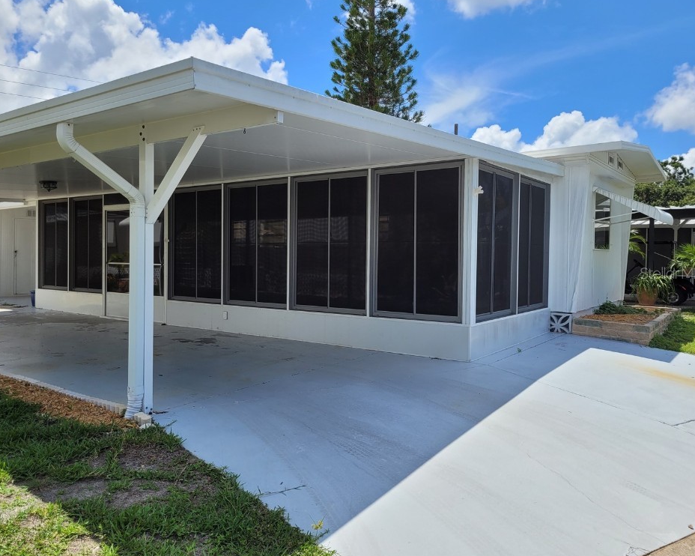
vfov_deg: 51.5
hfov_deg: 62.2
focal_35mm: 28
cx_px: 327
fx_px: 576
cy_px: 273
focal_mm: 5.4
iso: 40
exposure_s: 1/2417
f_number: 1.8
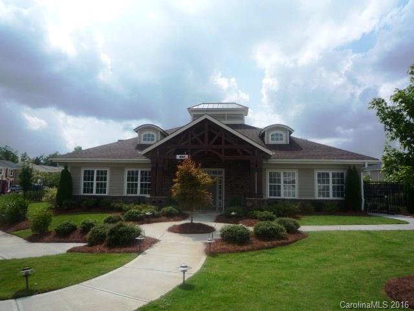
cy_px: 156
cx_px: 207
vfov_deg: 54.9
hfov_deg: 69.4
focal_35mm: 25
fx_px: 299
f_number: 5
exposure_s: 1/640
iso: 100
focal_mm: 4.4
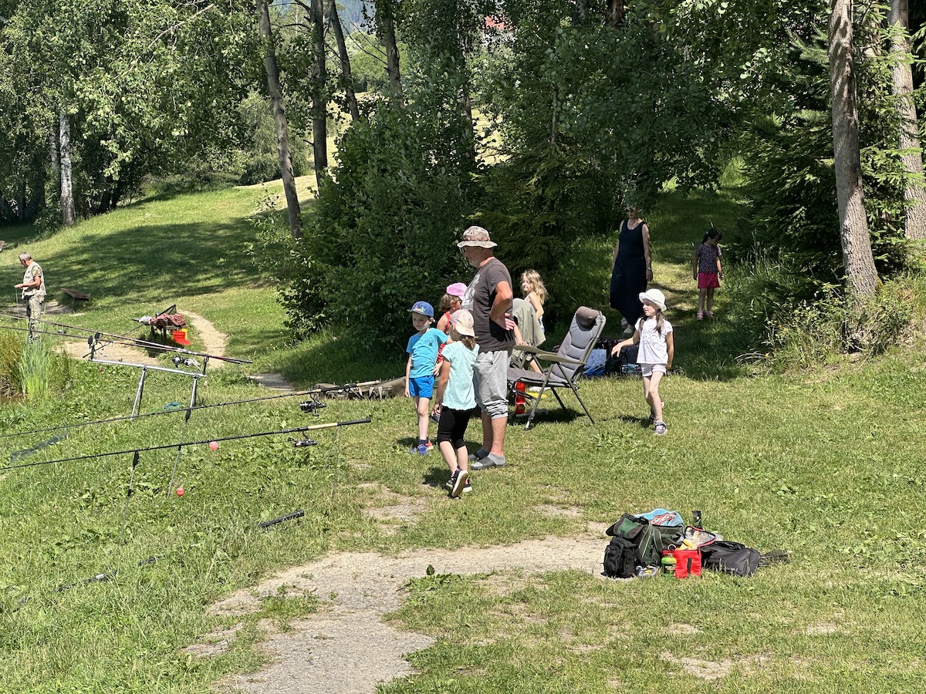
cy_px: 347
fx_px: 2060
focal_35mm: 77
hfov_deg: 25.3
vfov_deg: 19.1
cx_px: 463
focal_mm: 9
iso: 32
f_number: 2.8
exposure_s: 1/364
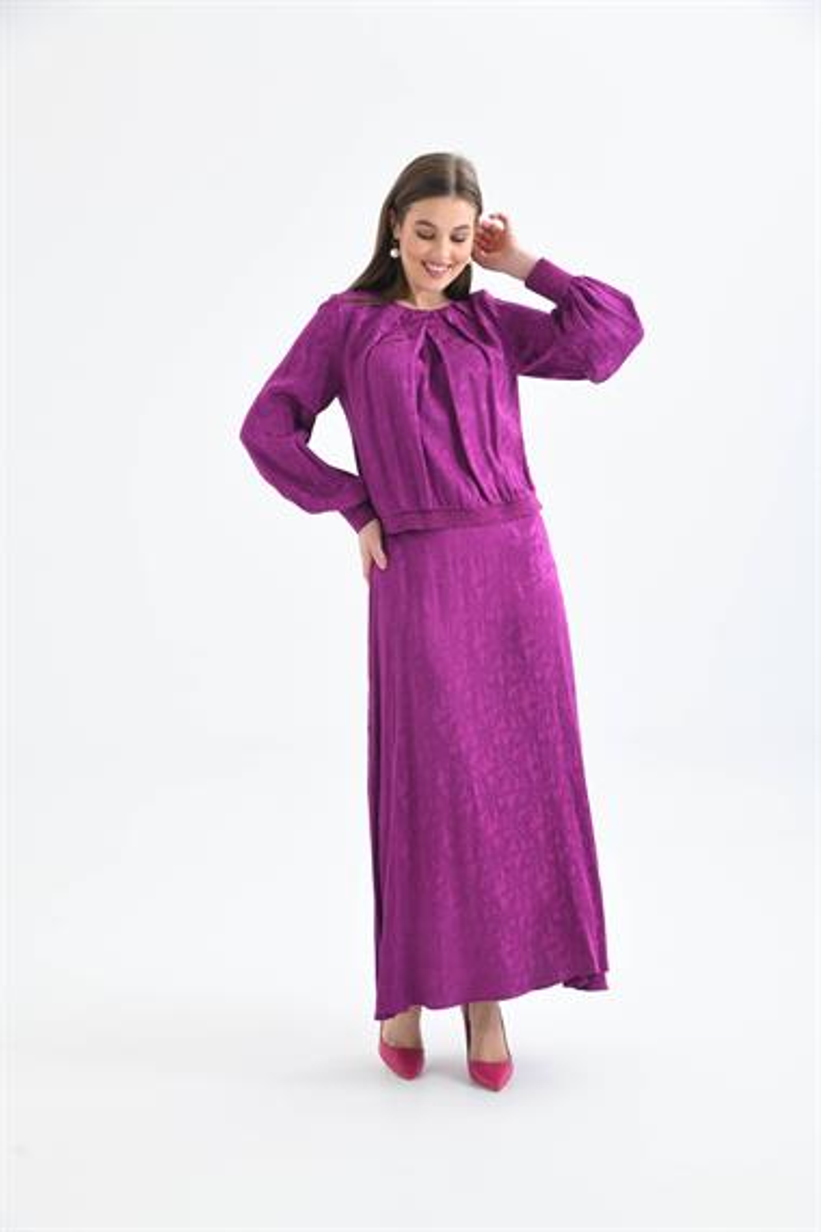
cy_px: 616
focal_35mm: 52
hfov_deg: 26.0
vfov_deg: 38.2
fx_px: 1779
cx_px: 410
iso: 250
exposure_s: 1/125
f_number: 7.1
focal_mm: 52
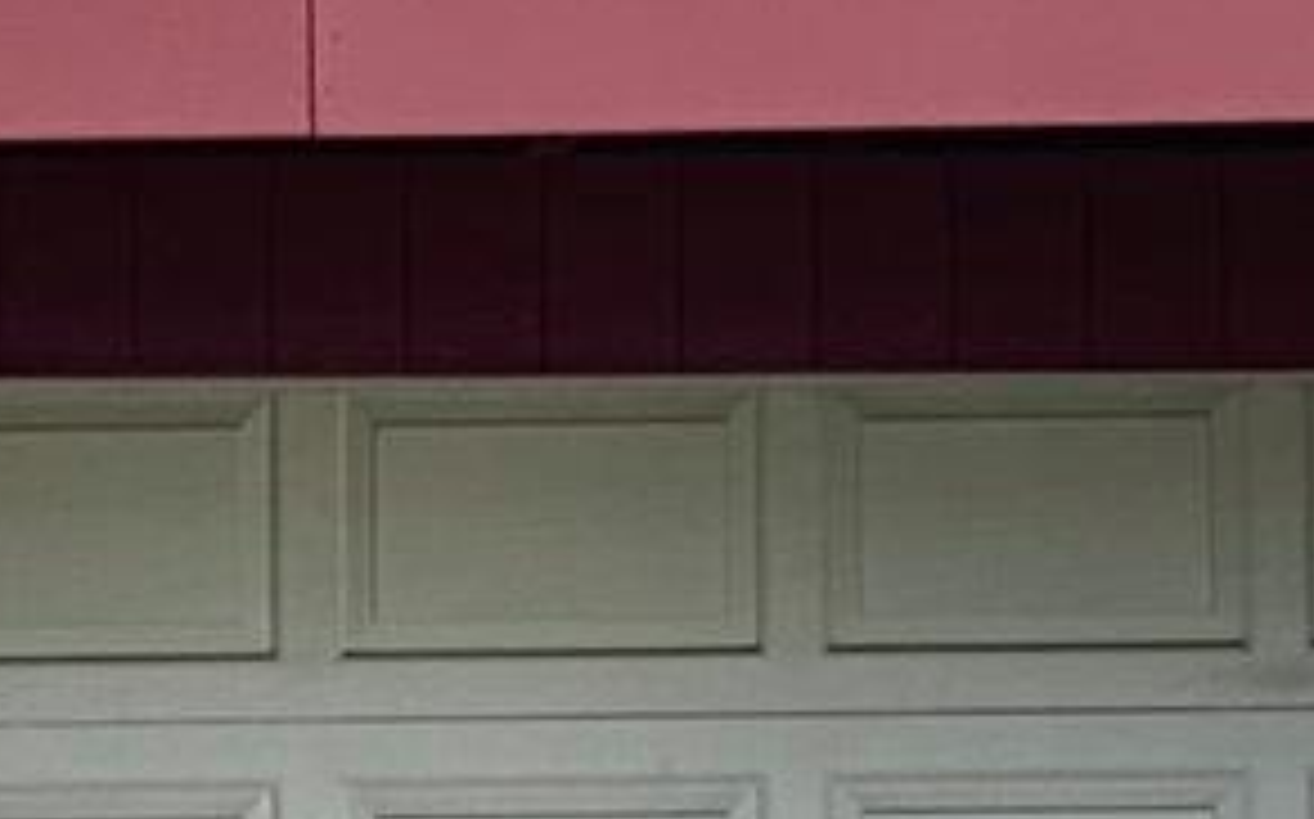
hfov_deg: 5.4
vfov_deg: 3.4
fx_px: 13848
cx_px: 1152
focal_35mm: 387
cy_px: -166
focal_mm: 6
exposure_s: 1/149
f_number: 2
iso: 20
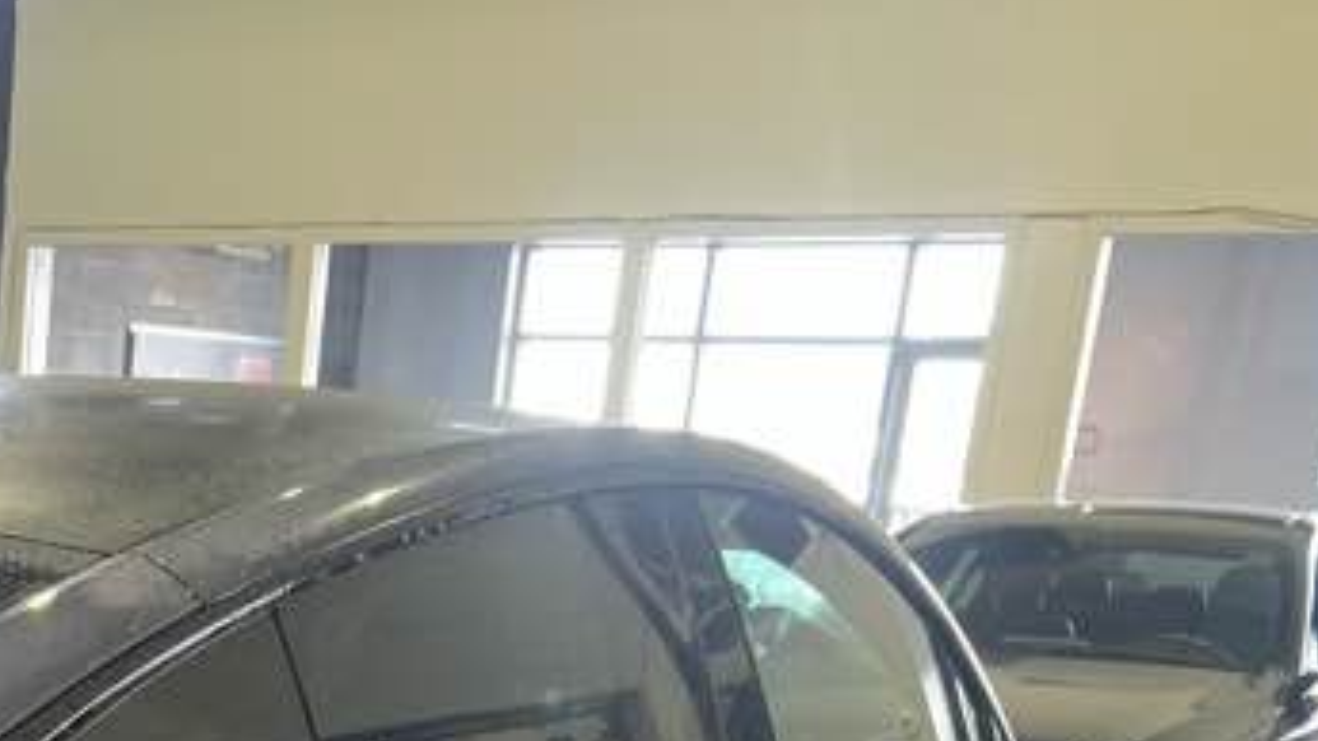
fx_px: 2656
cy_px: 1297
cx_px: -283
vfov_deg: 14.2
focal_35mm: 76
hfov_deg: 25.0
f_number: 1.5
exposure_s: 1/60
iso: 64
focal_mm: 5.7
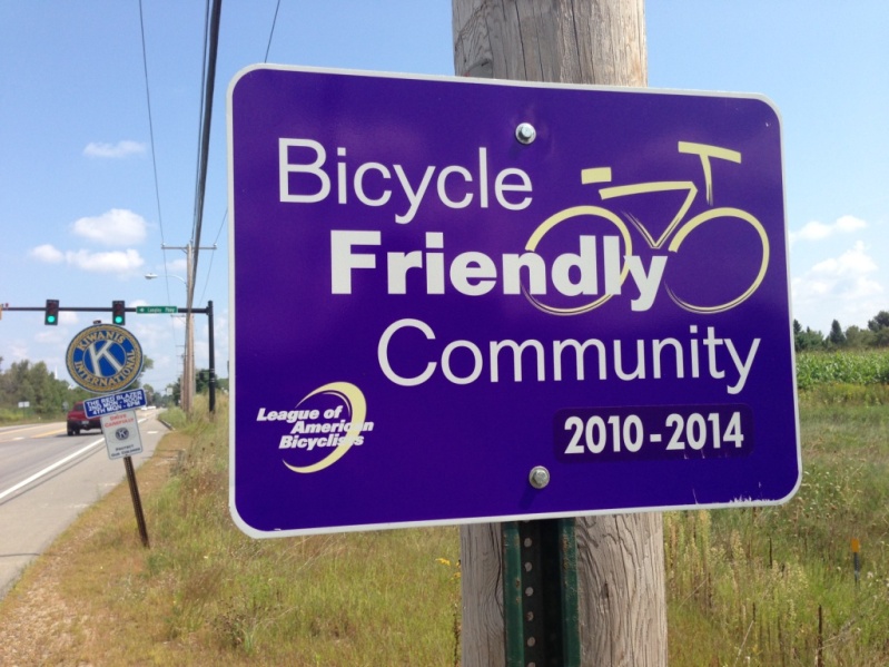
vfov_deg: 42.9
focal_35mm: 33
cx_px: 444
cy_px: 334
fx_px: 847
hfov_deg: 55.4
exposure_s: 1/1043
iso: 50
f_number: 2.4
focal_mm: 4.13
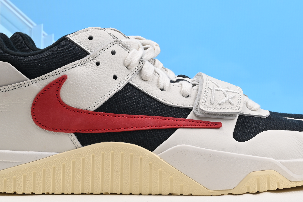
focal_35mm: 92
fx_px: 775
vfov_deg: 14.7
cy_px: 8
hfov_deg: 22.1
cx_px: 189
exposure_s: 1/2.5
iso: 100
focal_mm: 40
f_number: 16
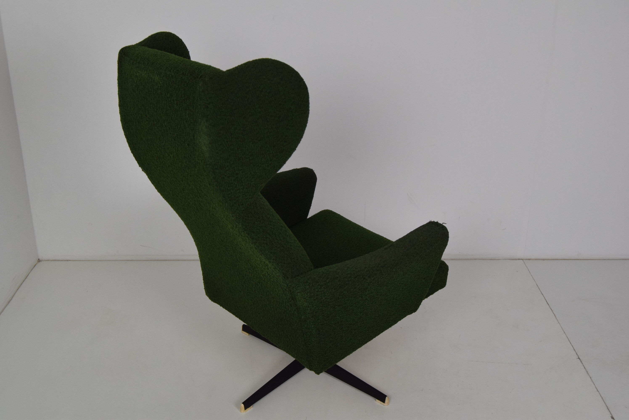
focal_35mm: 39
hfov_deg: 49.5
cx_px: 314
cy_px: 210
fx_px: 682
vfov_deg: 34.3
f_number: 7.1
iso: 1600
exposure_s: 1/200
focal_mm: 26
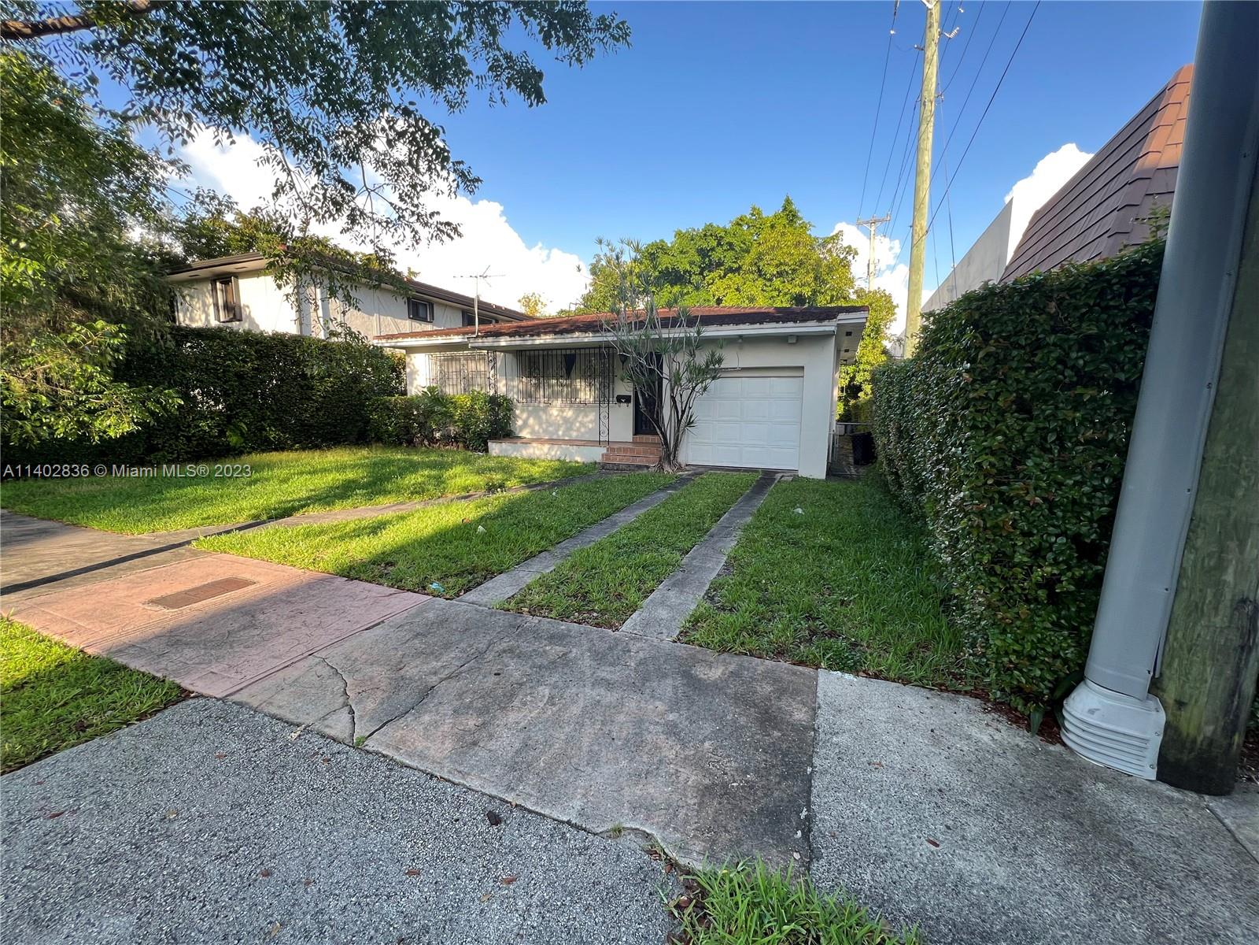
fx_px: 473
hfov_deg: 106.2
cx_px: 630
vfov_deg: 89.9
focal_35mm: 13
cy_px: 472
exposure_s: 1/215
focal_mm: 1.57
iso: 32
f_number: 1.8
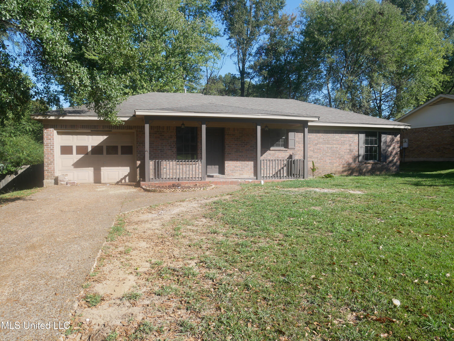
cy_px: 170
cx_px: 227
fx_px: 341
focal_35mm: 26
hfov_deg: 67.3
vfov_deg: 53.1
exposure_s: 1/320
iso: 200
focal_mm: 13
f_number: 6.3
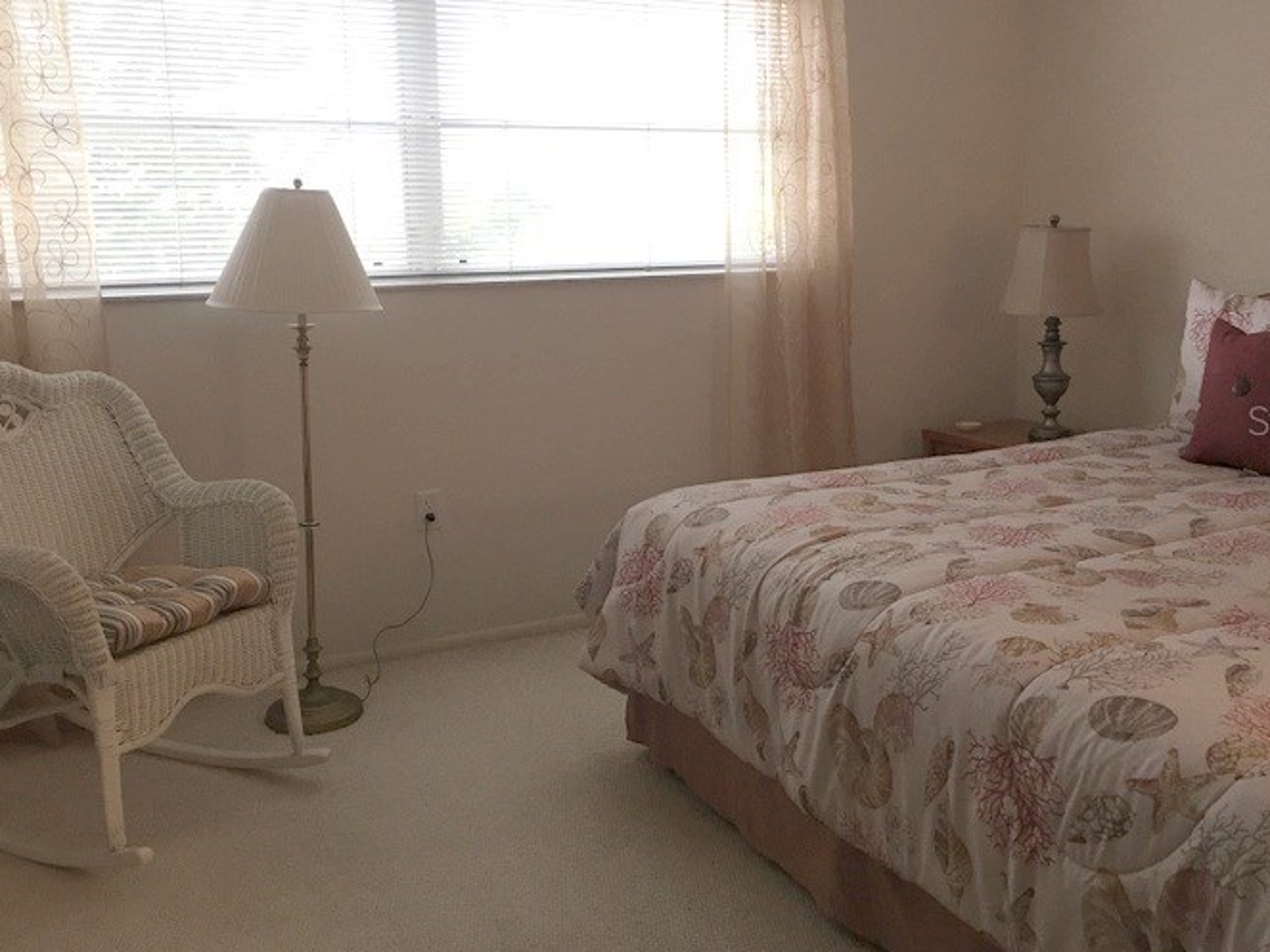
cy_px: 419
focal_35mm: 35
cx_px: 663
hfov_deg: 52.6
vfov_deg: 40.6
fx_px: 1284
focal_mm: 4.15
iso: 40
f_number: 2.2
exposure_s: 1/15
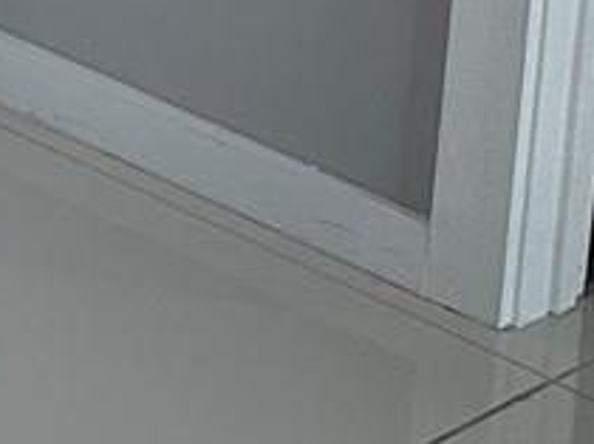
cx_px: -1485
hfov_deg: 8.2
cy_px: -1069
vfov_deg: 6.9
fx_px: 3137
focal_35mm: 183
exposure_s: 1/120
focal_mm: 6.86
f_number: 1.78
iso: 160
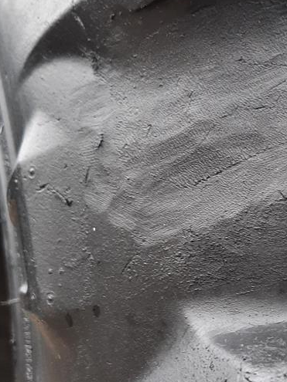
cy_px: 220
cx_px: 278
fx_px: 697
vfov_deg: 30.7
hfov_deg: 22.5
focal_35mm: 63
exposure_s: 1/100
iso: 80
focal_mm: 3.93
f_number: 1.7
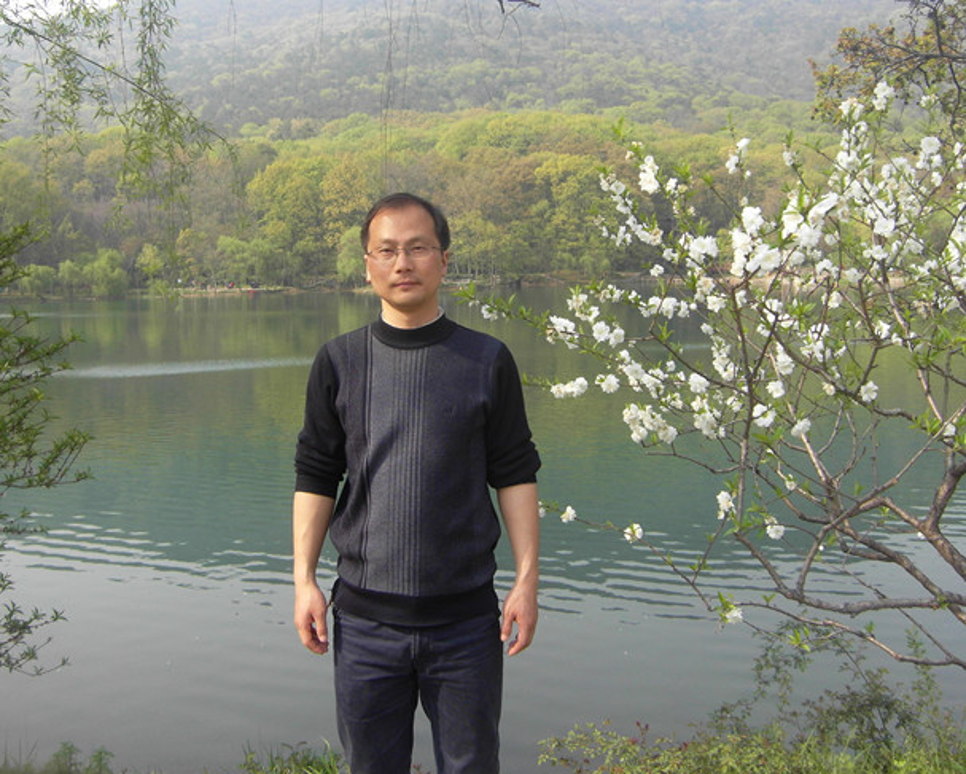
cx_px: 458
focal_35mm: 36
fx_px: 1030
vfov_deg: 41.1
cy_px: 338
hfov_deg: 50.2
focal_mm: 6
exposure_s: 1/640
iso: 80
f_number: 2.8
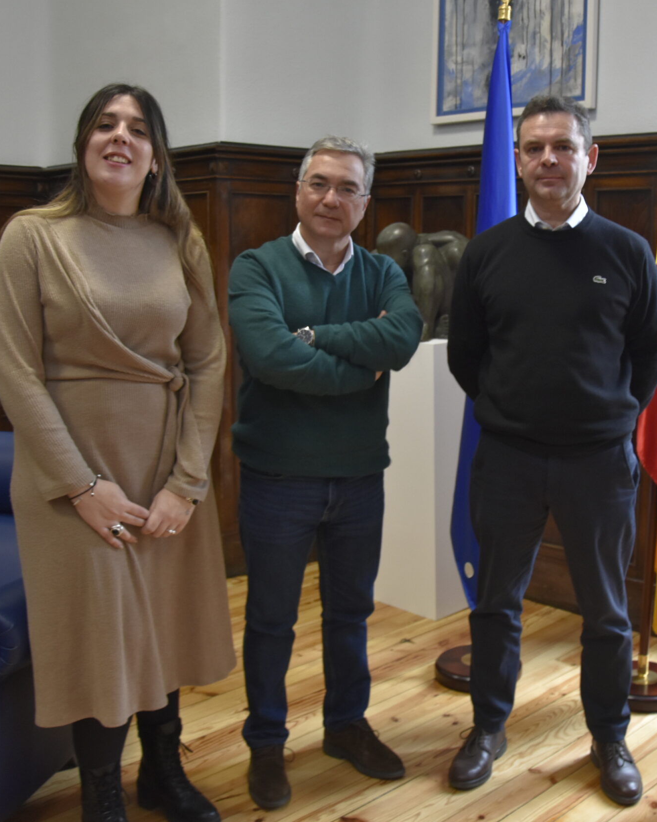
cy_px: 421
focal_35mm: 39
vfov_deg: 46.8
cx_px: 471
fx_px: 948
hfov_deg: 37.5
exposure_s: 1/60
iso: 800
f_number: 4
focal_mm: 18
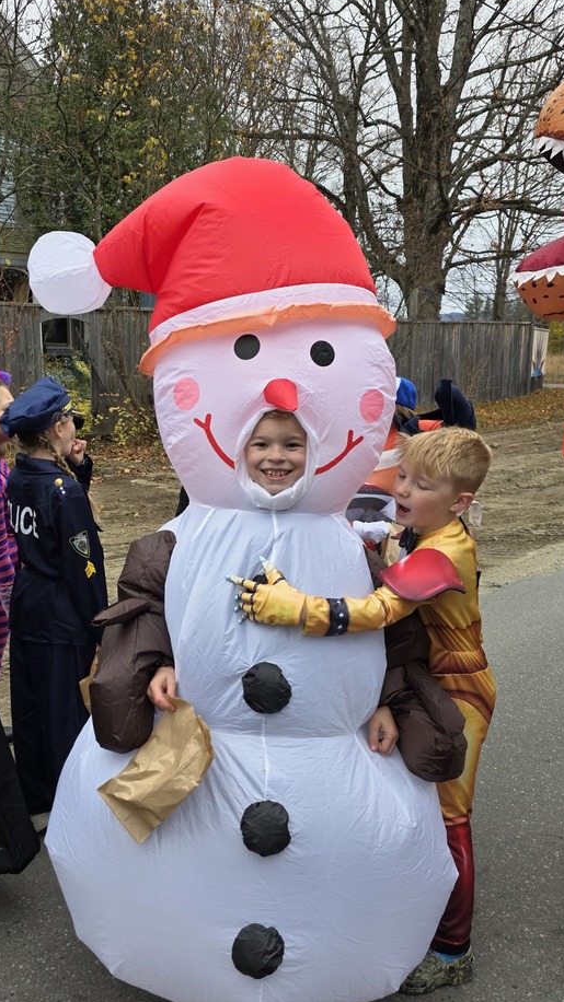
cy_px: 498
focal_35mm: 28
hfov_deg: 41.1
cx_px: 207
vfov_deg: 67.9
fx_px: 745
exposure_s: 1/180
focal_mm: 6.3
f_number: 1.7
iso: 50
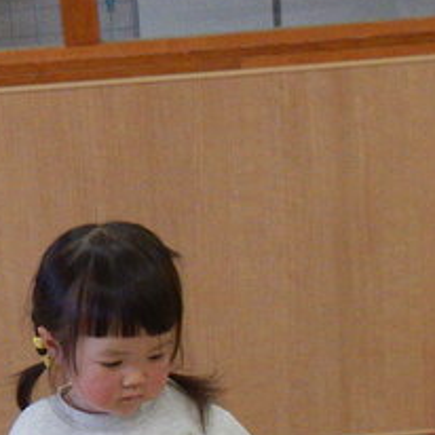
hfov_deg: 16.9
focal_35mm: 103
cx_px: 182
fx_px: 1464
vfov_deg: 16.1
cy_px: 560
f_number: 2.8
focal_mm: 4.3
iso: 125
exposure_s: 1/60
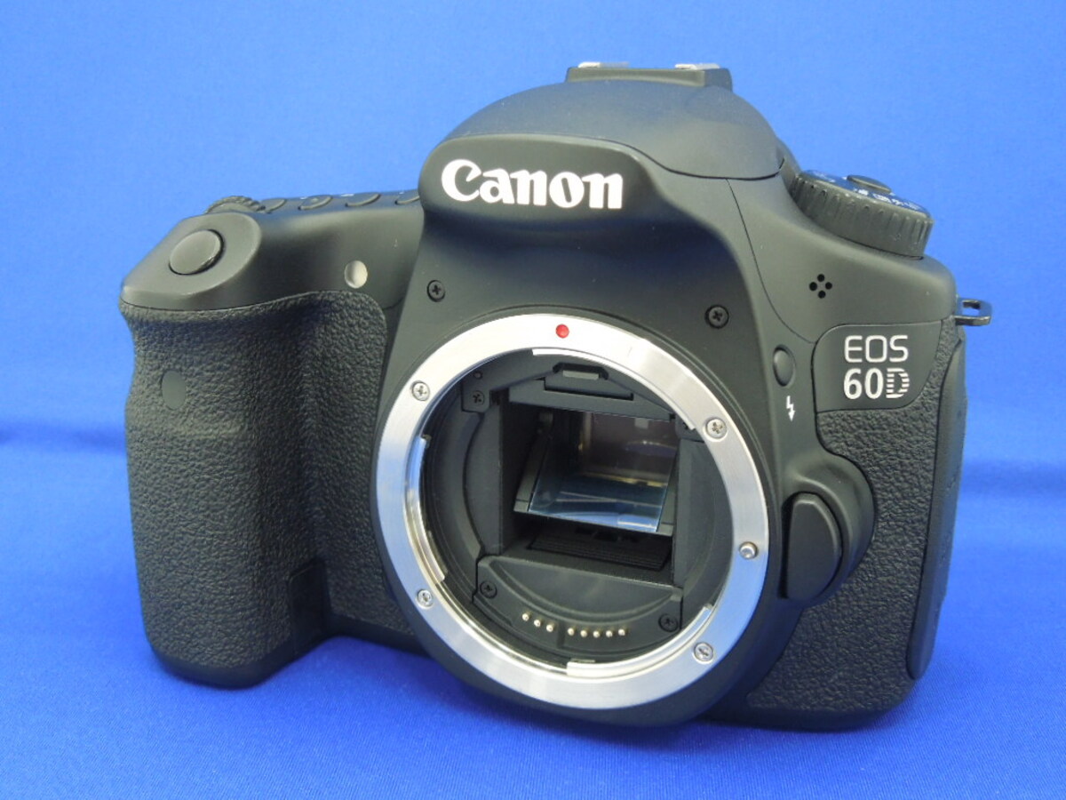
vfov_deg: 36.8
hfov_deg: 47.9
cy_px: 400
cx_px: 533
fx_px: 1201
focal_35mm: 39
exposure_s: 1/15
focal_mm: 7
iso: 400
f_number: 3.8
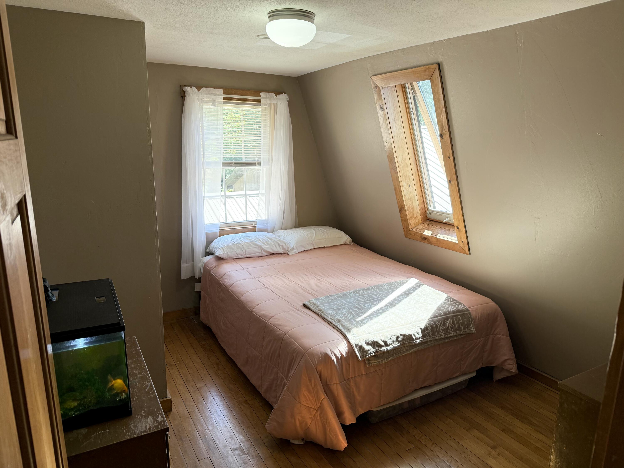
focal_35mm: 24
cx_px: 312
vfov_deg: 56.8
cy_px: 234
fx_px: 433
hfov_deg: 71.6
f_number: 1.78
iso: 125
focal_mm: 6.76
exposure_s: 1/234
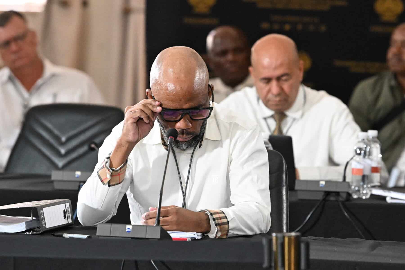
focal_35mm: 300
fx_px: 3375
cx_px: 202
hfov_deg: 6.9
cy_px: 135
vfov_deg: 4.6
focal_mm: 200
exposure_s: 1/400
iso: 8000
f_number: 4.5
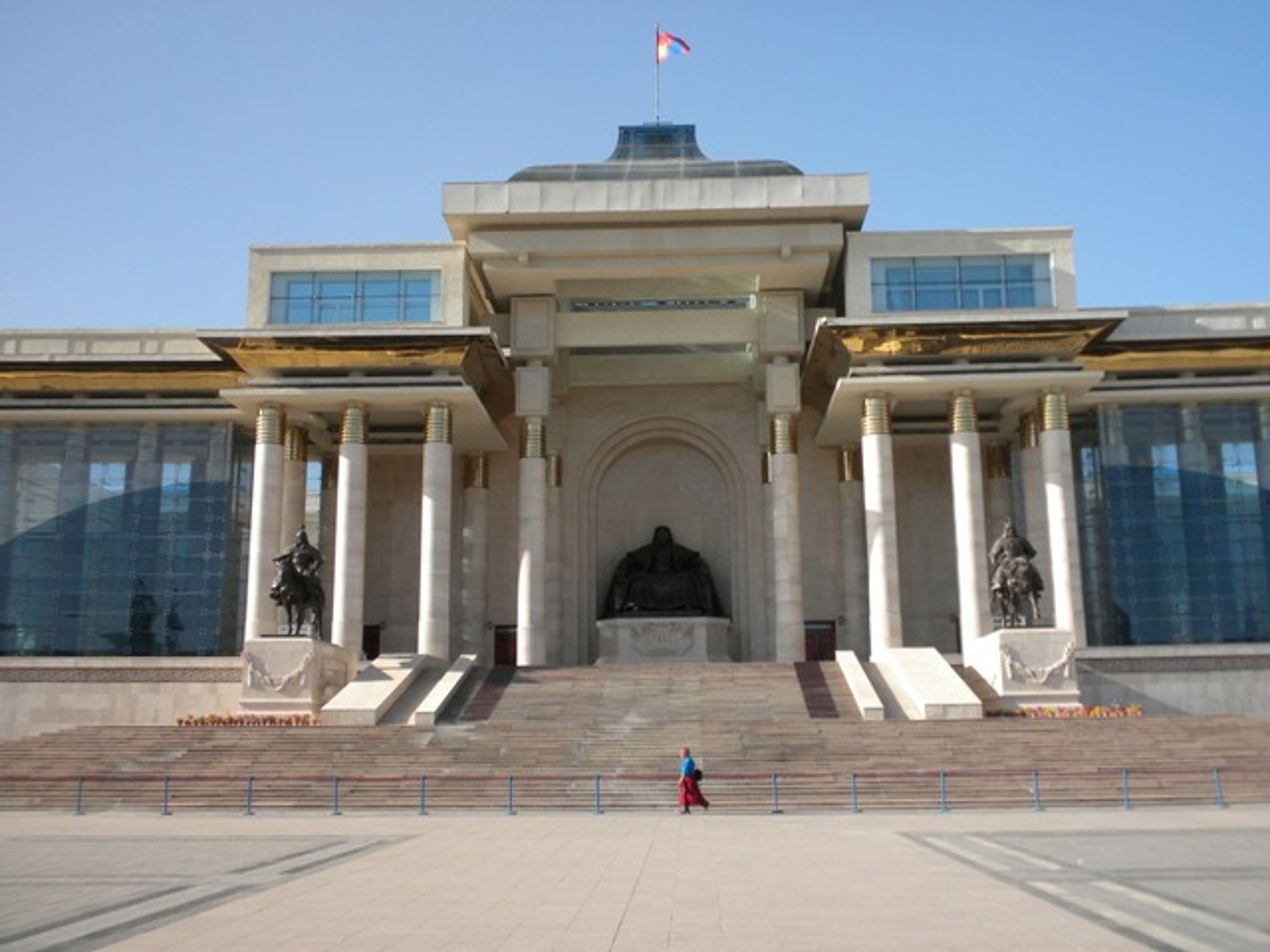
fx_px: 1357
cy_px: 476
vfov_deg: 38.7
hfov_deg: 50.1
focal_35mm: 37
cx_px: 635
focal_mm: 6.6
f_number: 3.5
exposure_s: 1/460
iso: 65
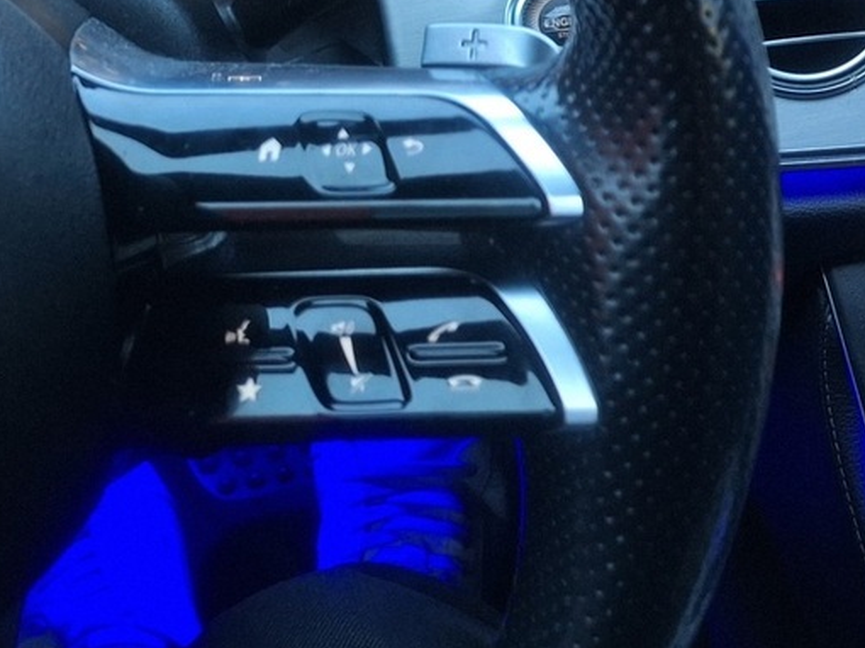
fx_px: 1623
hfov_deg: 25.6
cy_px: 75
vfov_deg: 22.1
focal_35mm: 65
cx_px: 1131
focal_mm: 5.54
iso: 400
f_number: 1.8
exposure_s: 1/20
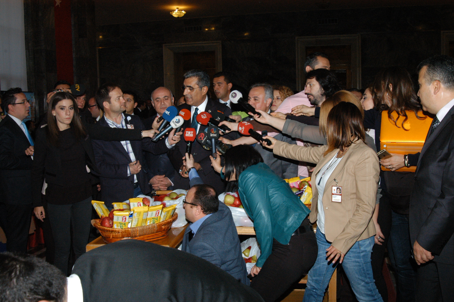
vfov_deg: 36.8
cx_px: 227
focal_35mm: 36
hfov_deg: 53.2
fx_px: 453
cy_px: 151
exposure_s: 1/180
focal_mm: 24
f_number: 6.3
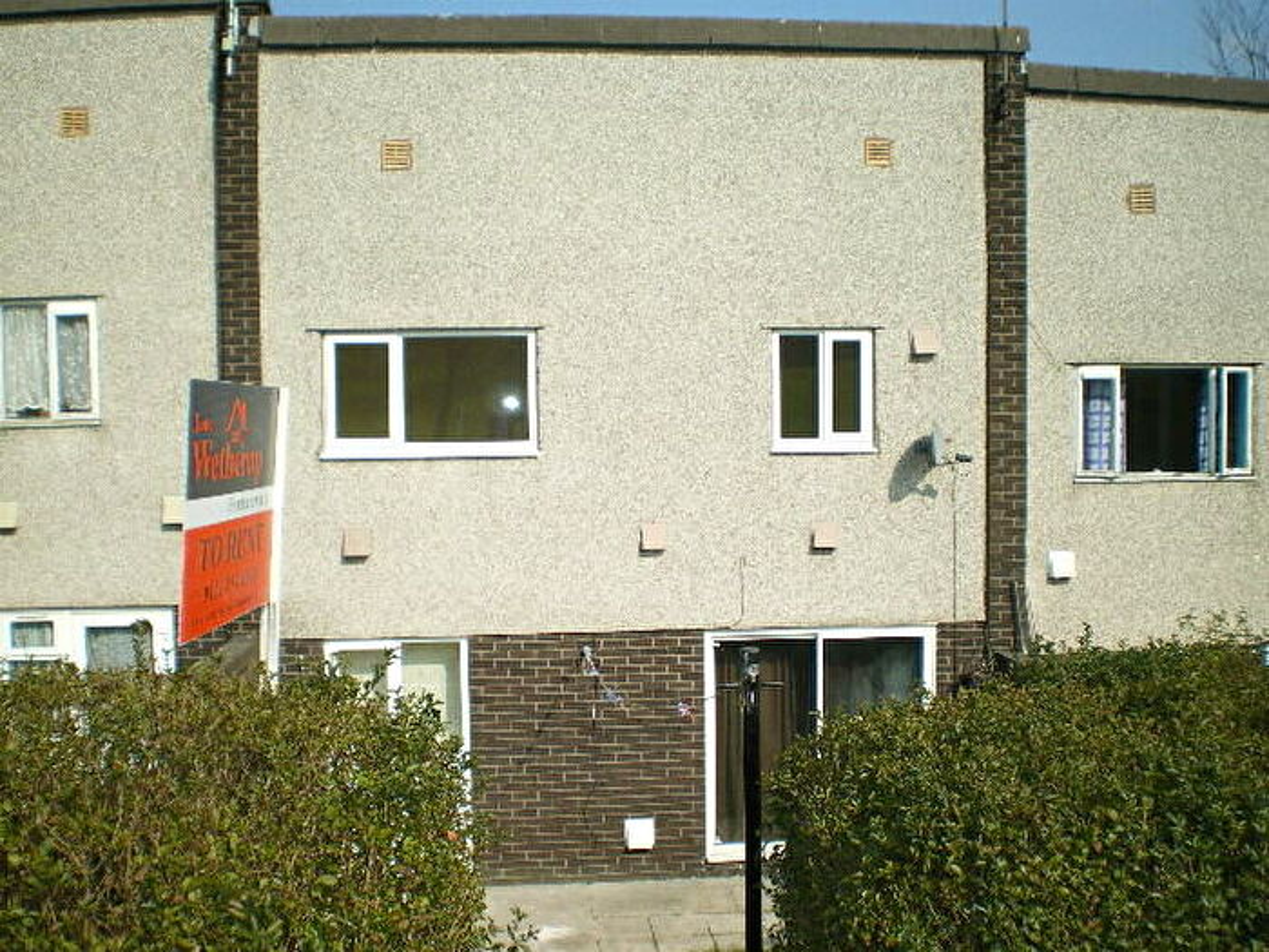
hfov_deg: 51.4
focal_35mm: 36
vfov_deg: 39.7
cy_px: 476
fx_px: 1320
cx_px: 634
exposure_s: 1/640
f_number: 4.6
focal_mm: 6.3
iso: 64
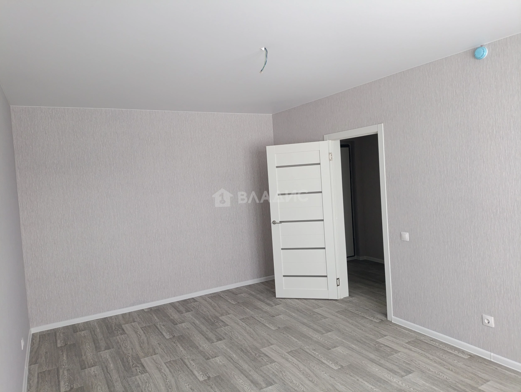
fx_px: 376
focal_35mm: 25
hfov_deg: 69.4
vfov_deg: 54.9
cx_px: 260
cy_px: 196
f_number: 1.7
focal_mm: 4.71
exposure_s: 1/33.3
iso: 500
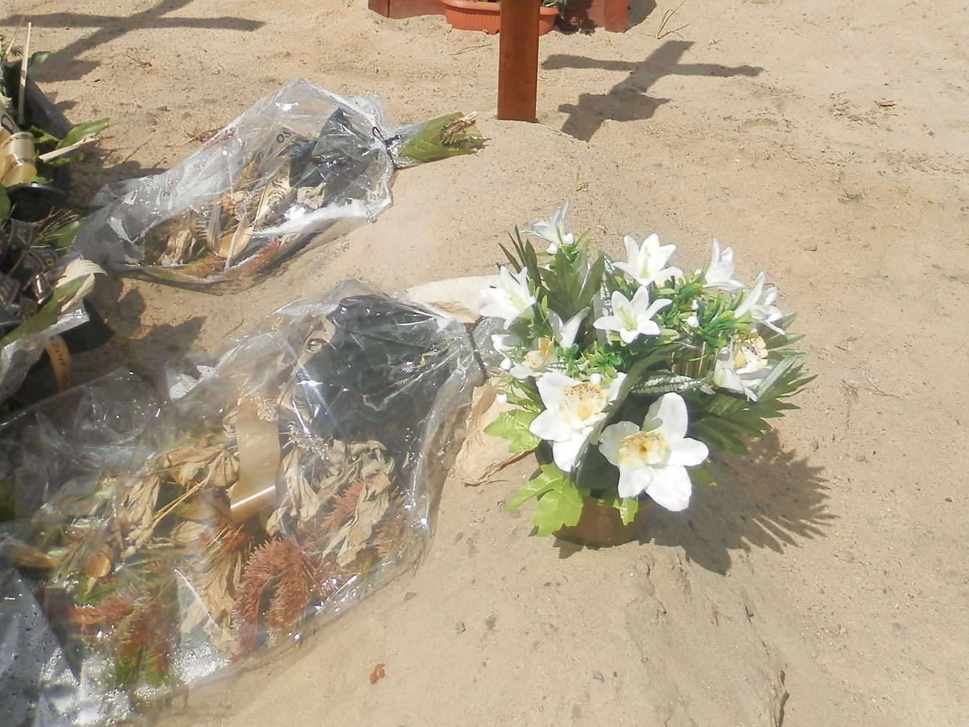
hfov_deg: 38.9
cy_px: 33
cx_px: 538
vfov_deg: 28.2
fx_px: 1372
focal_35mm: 49
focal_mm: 4.5
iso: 80
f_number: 8.7
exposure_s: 1/250
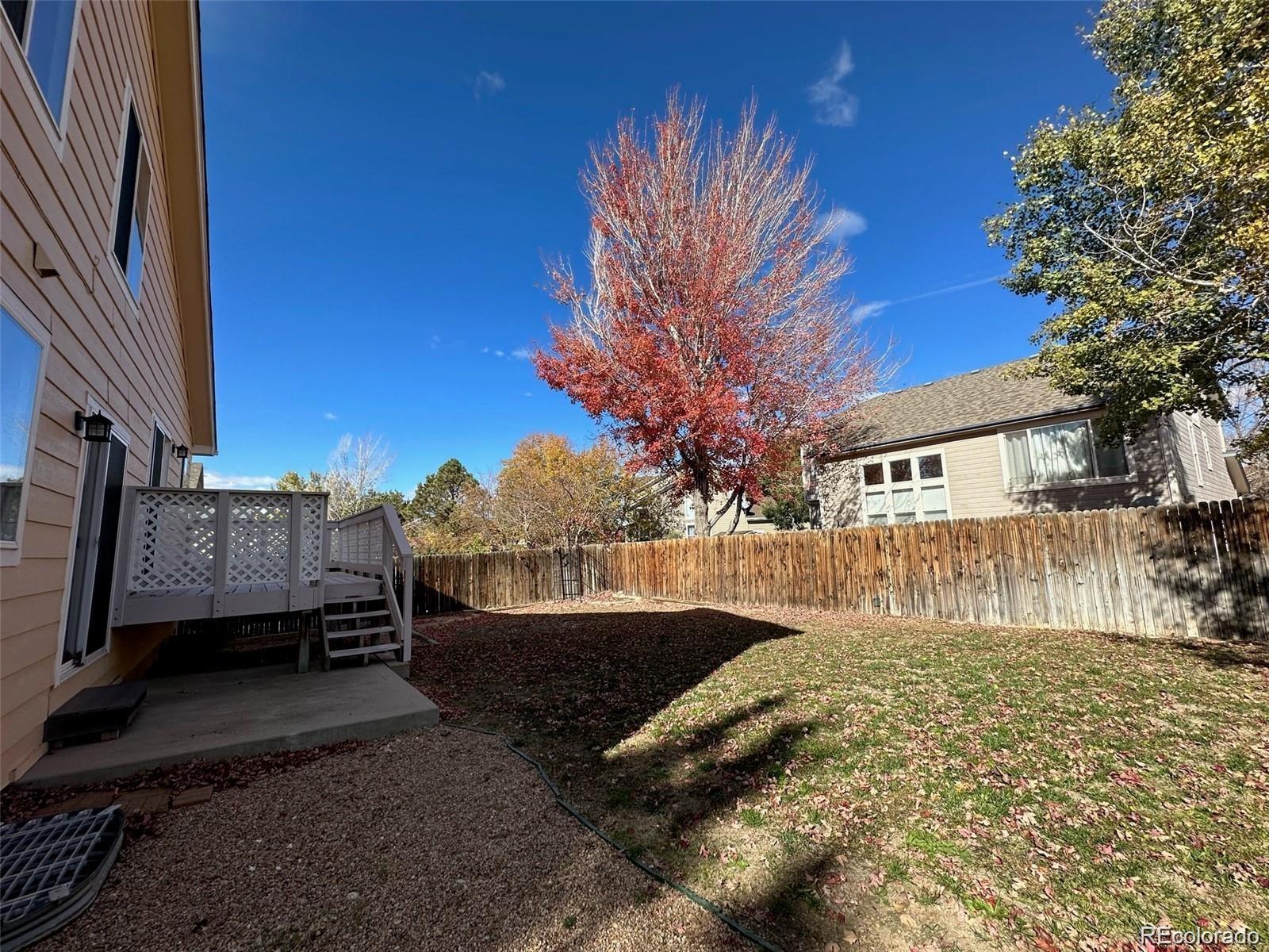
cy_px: 476
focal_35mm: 14
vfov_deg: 85.7
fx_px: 513
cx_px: 634
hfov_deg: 102.1
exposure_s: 1/1490
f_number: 2.2
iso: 40
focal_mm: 2.22
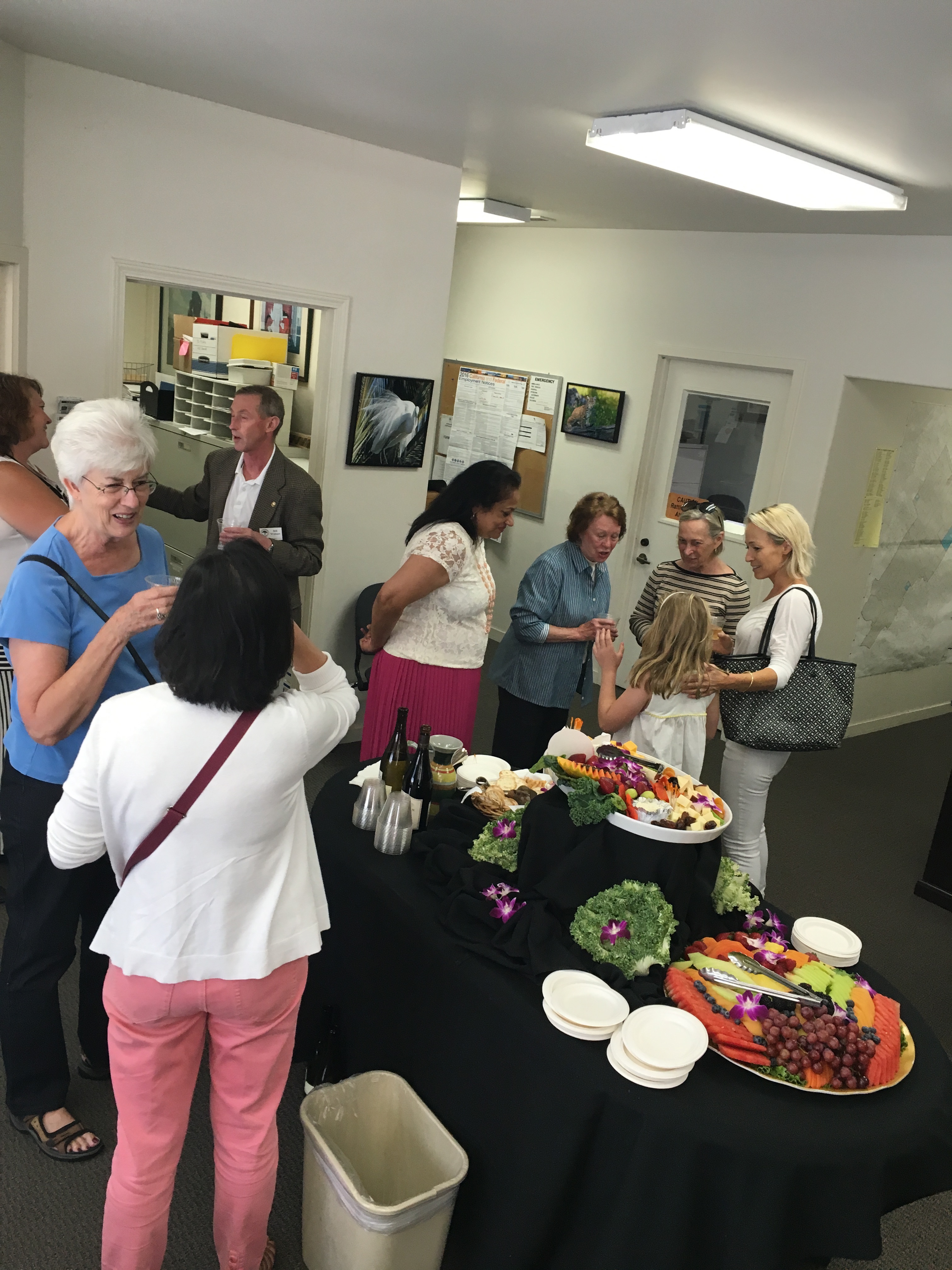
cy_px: 635
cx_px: 476
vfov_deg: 61.7
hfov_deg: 48.2
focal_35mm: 29
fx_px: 1063
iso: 32
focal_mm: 4.15
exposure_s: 1/30
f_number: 2.2
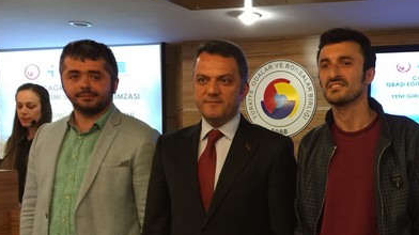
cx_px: 336
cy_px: 193
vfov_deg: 21.9
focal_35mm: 54
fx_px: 600
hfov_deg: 37.2
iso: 50
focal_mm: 4.15
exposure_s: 1/17
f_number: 2.2
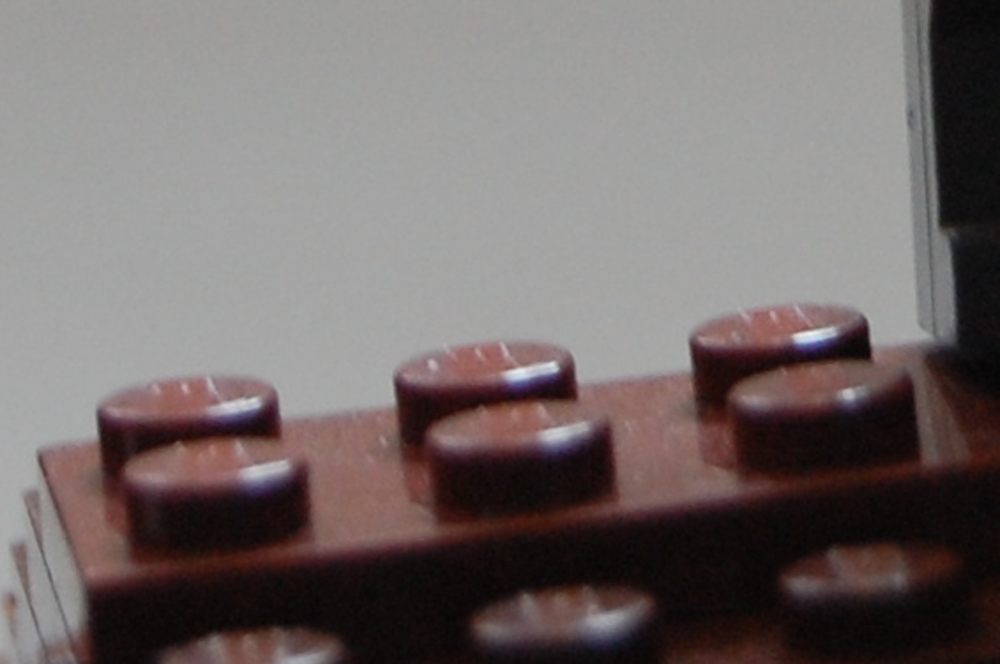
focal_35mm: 439
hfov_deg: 4.7
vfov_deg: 3.1
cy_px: -646
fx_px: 12171
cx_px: 1198
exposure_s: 1/20
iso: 800
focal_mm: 55
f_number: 5.6
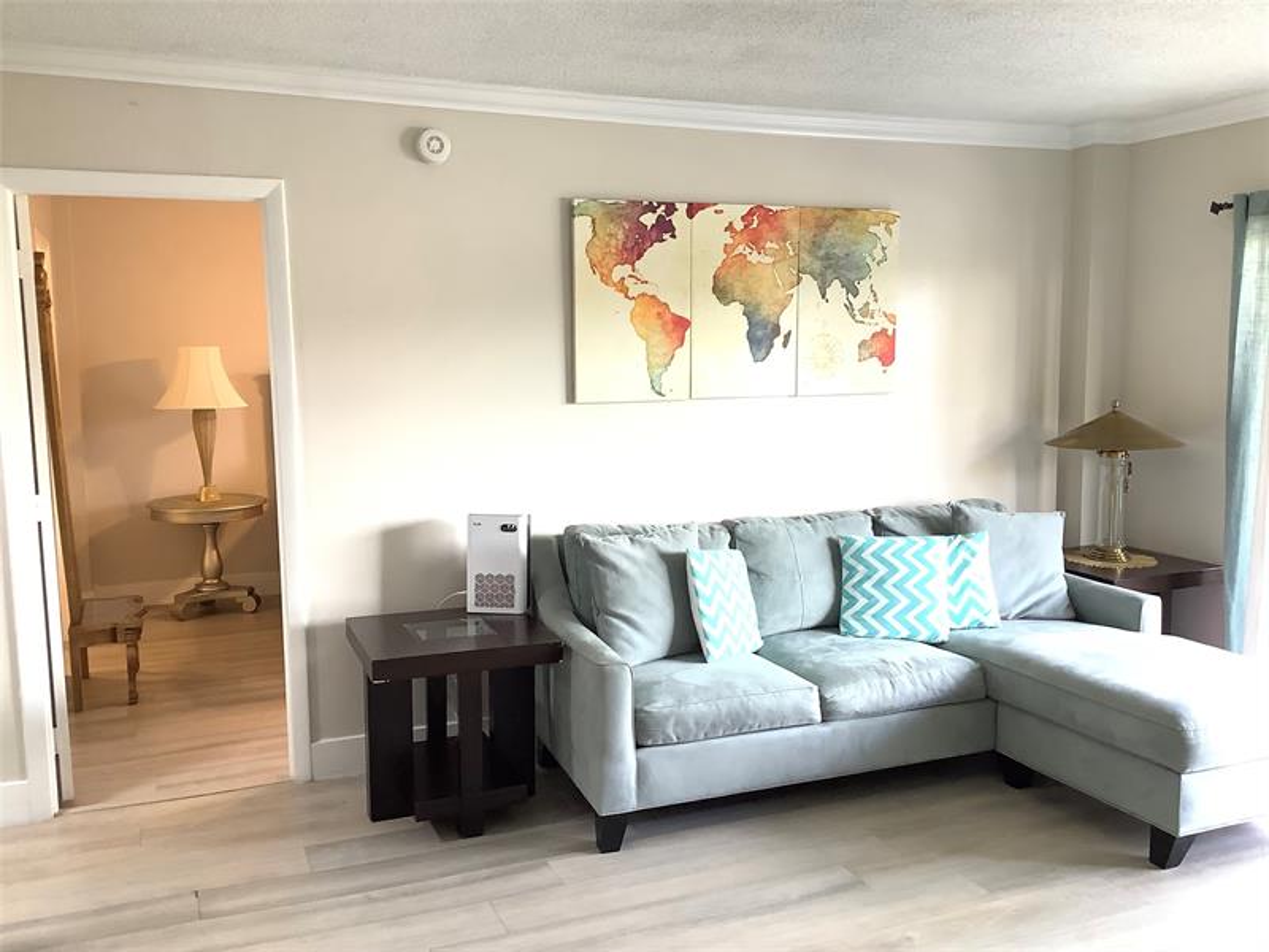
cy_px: 476
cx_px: 634
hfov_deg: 58.4
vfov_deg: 45.4
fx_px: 1136
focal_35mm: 31
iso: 160
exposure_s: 1/50
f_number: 2.4
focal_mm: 3.3
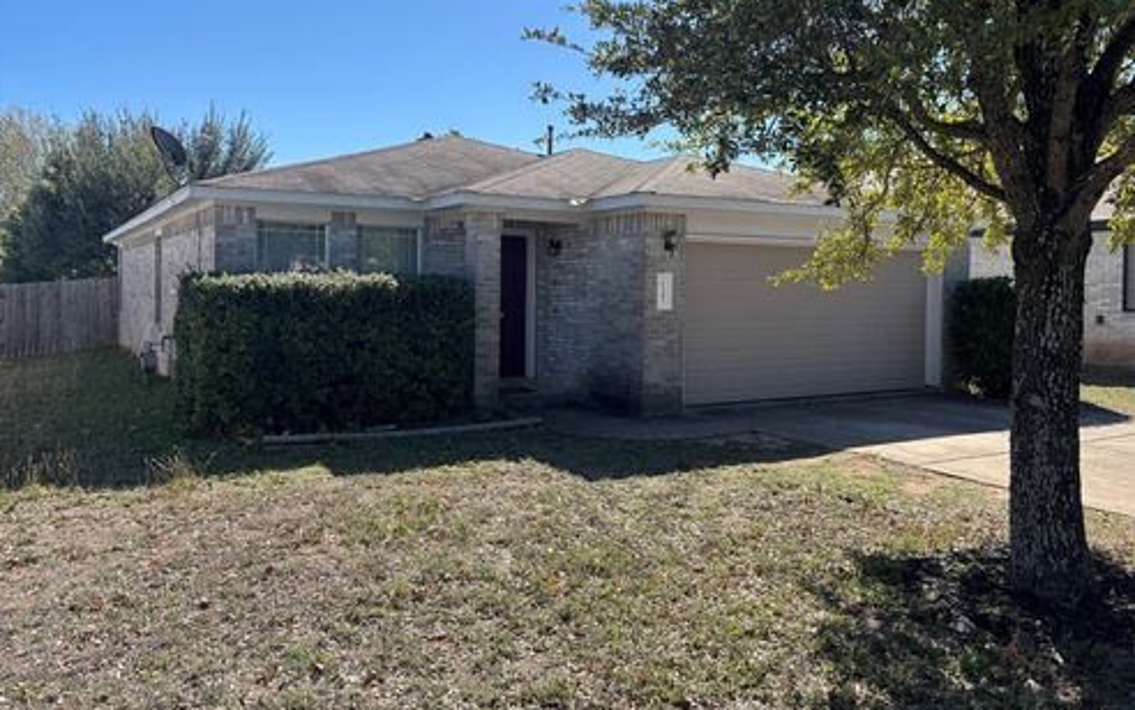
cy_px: 292
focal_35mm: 28
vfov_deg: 44.4
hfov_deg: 66.4
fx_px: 867
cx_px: 561
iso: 50
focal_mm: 5.96
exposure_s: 1/2151
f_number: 1.6
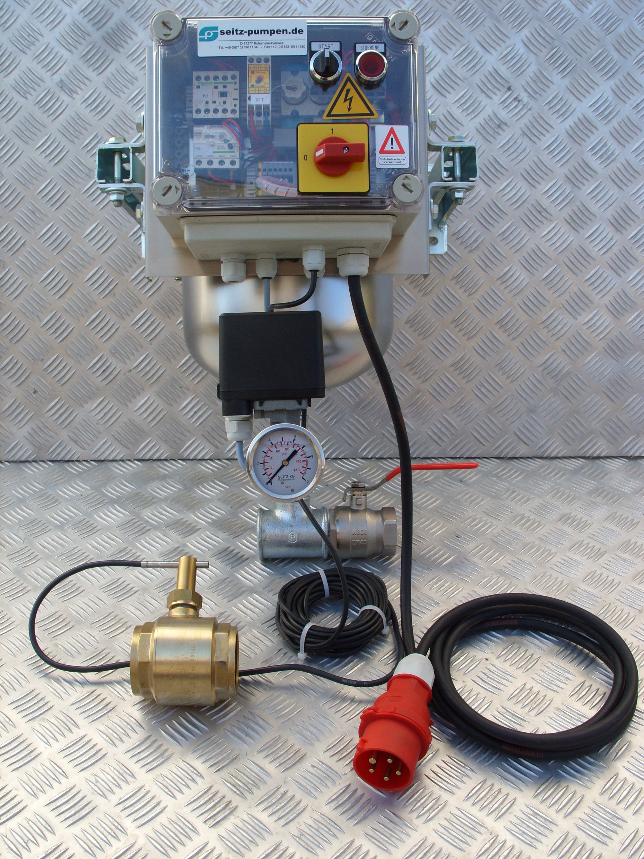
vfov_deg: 49.0
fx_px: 943
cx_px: 322
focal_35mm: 38
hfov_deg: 37.7
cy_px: 430
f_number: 5.7
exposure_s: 1/125
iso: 50
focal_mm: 7.8
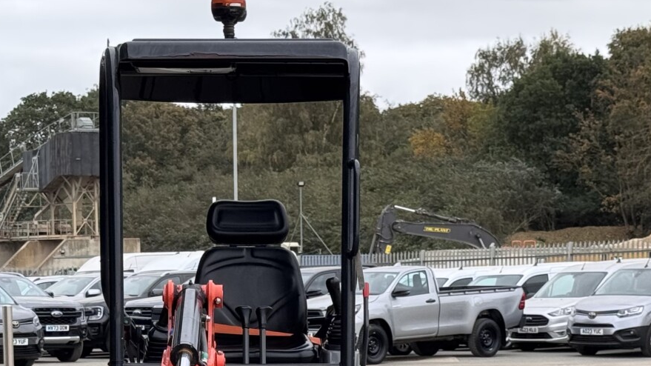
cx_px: 244
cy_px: 452
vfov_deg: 10.0
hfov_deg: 18.0
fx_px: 2054
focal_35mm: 119
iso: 64
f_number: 1.78
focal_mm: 6.76
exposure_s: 1/417
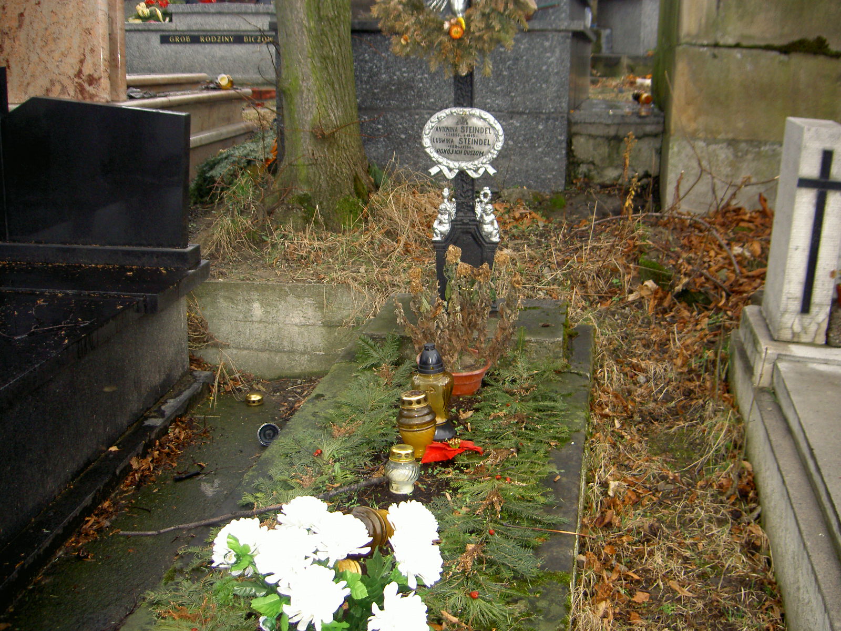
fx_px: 948
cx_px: 420
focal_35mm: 39
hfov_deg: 47.9
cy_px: 316
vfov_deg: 36.8
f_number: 2.8
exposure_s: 1/60
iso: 100
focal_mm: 8
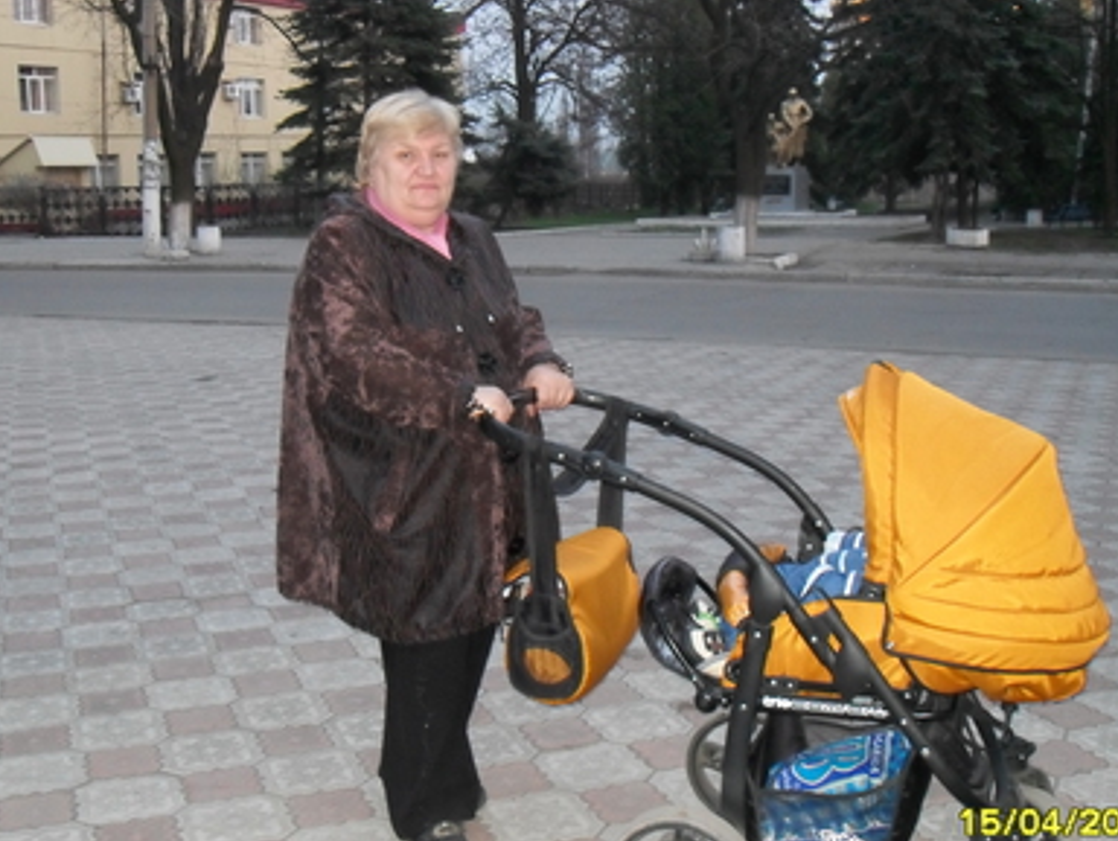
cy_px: 425
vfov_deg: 35.2
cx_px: 565
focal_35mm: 41
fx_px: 1326
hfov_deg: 45.7
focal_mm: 6.2
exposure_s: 1/45
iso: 320
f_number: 2.8
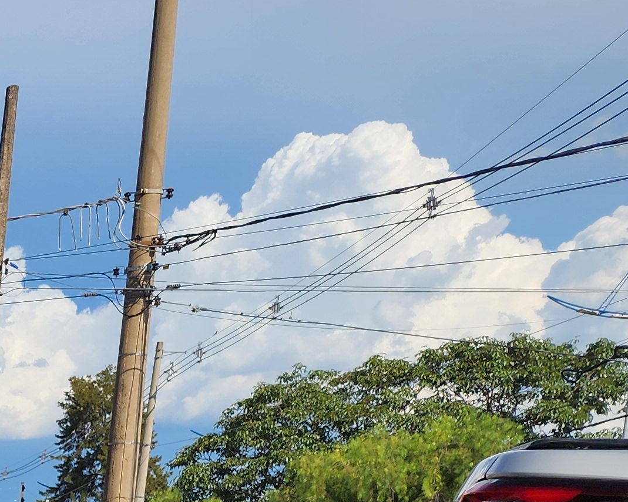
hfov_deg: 17.8
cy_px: 842
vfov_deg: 16.1
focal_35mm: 84
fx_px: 1561
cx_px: -536
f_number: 1.8
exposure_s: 1/1761
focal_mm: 6.4
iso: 12
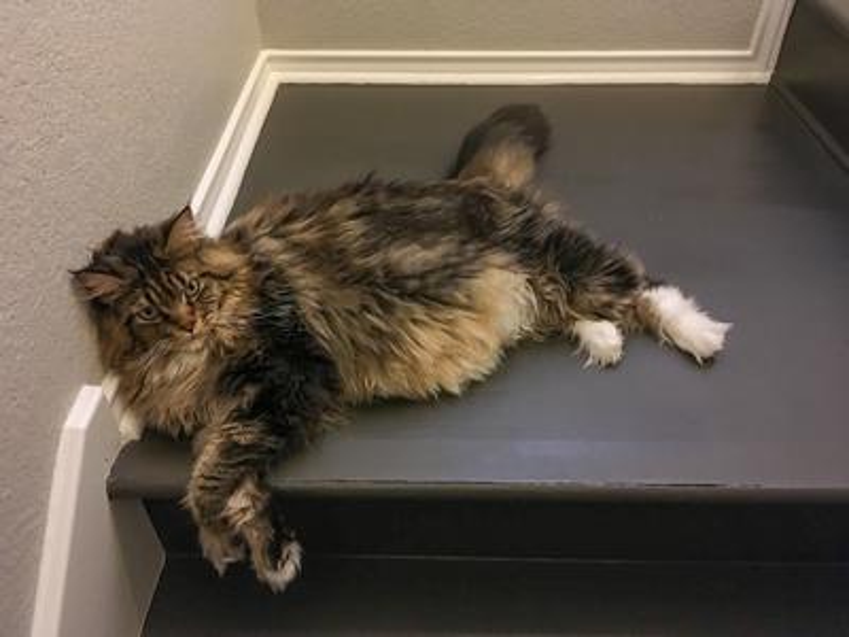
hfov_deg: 61.7
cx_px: 424
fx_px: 711
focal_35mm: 29
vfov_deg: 48.2
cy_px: 318
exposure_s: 1/15
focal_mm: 4.15
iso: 500
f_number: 2.2
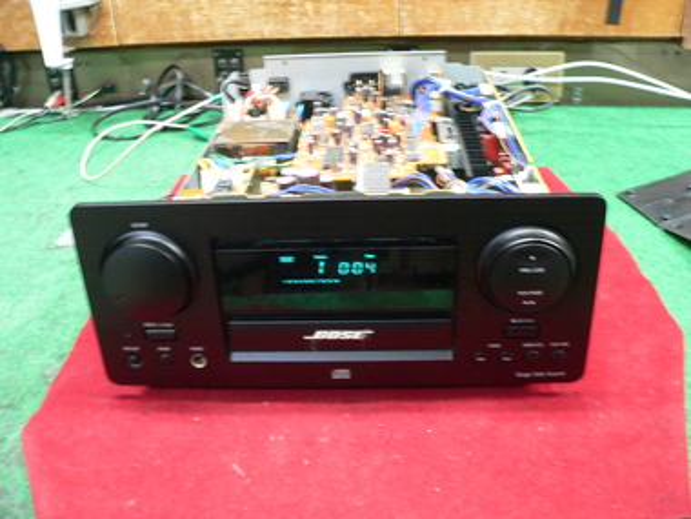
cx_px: 346
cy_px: 260
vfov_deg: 39.7
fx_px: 719
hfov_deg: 51.4
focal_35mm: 36
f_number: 2.8
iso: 200
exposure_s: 1/4
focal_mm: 6
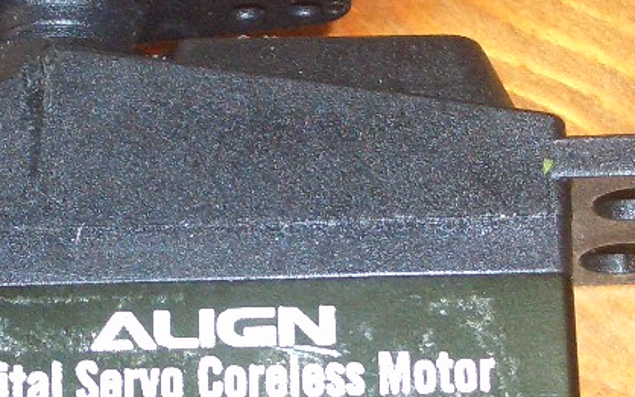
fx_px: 5900
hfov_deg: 6.2
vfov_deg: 3.8
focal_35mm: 341
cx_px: 184
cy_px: 240
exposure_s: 1/60
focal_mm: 17.4
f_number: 4.8
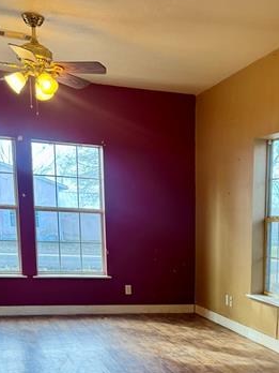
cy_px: 360
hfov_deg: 26.4
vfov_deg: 33.5
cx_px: 264
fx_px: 570
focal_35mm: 53
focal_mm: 6.76
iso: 125
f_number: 1.78
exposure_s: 1/60
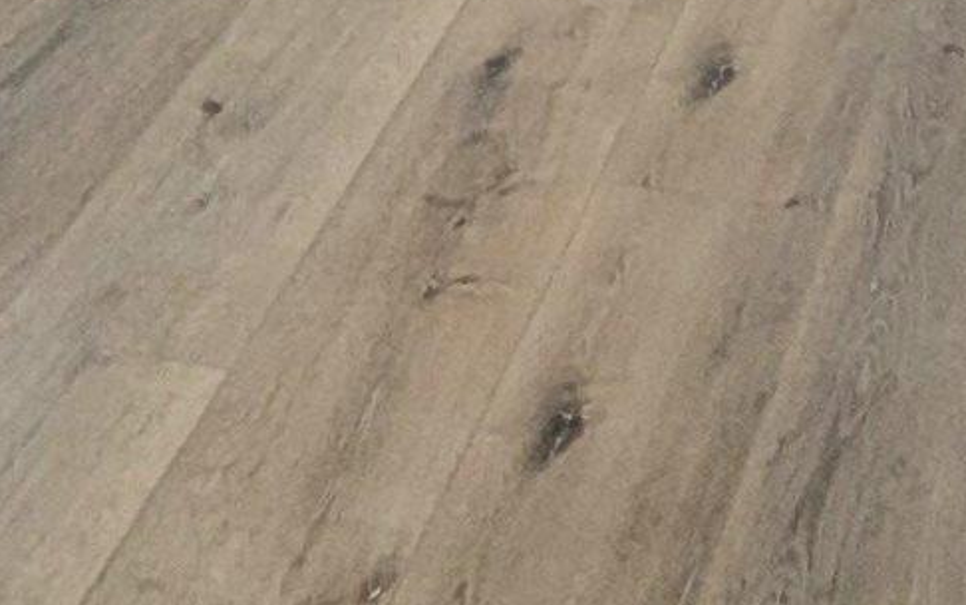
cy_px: -1431
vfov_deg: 8.9
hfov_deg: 19.3
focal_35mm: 107
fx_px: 2818
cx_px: 716
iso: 50
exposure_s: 1/443
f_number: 2.2
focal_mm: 2.35
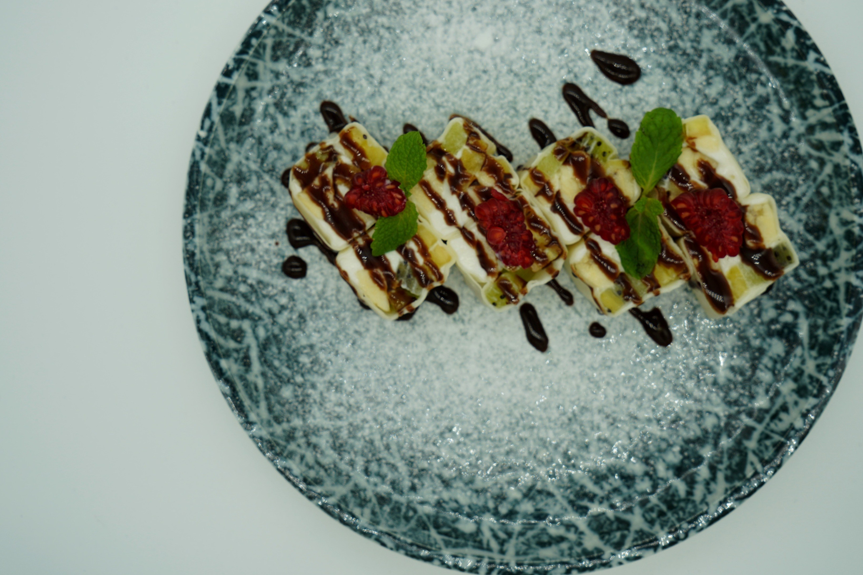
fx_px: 1127
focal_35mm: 47
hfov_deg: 41.9
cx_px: 439
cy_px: 223
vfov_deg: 28.6
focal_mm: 38
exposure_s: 1/125
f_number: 8
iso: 100
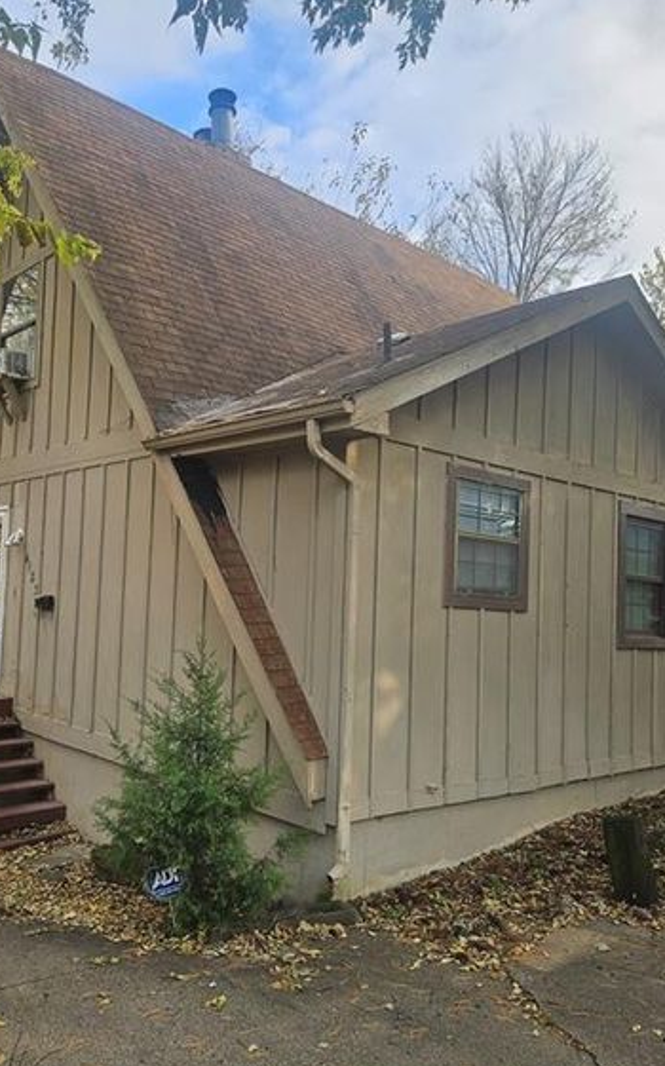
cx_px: 236
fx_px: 842
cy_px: 571
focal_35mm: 29
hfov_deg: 42.7
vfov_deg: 64.6
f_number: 1.8
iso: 25
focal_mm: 5.4
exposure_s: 1/363
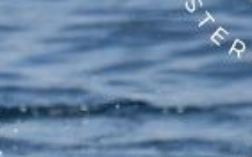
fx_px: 23897
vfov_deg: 0.4
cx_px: -297
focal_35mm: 3481
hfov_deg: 0.6
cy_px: 299
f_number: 6.3
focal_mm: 600
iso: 1000
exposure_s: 1/8000
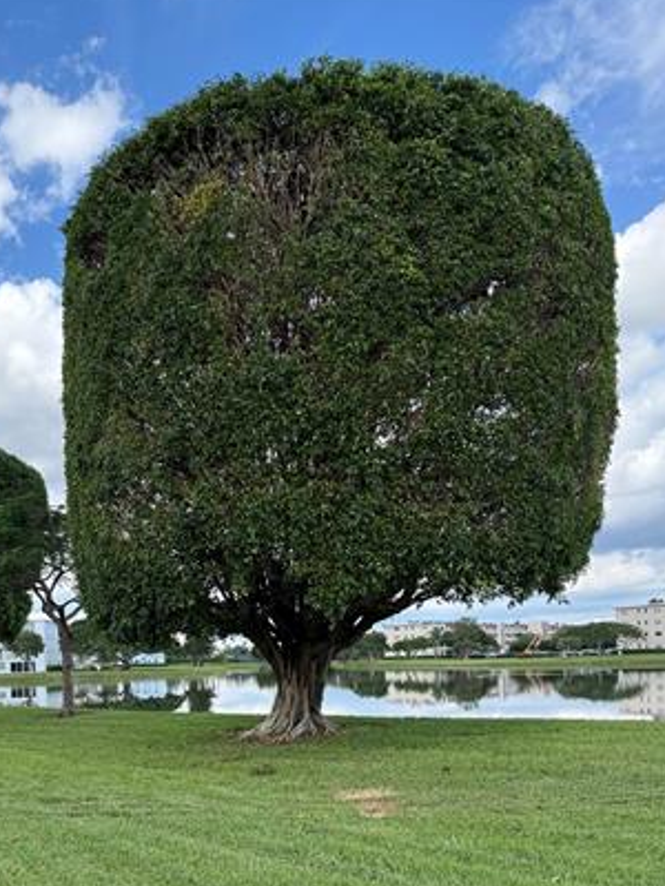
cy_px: 649
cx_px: 224
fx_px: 922
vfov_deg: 49.6
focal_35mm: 36
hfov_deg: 39.2
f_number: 1.78
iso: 100
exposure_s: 1/1855
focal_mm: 6.76
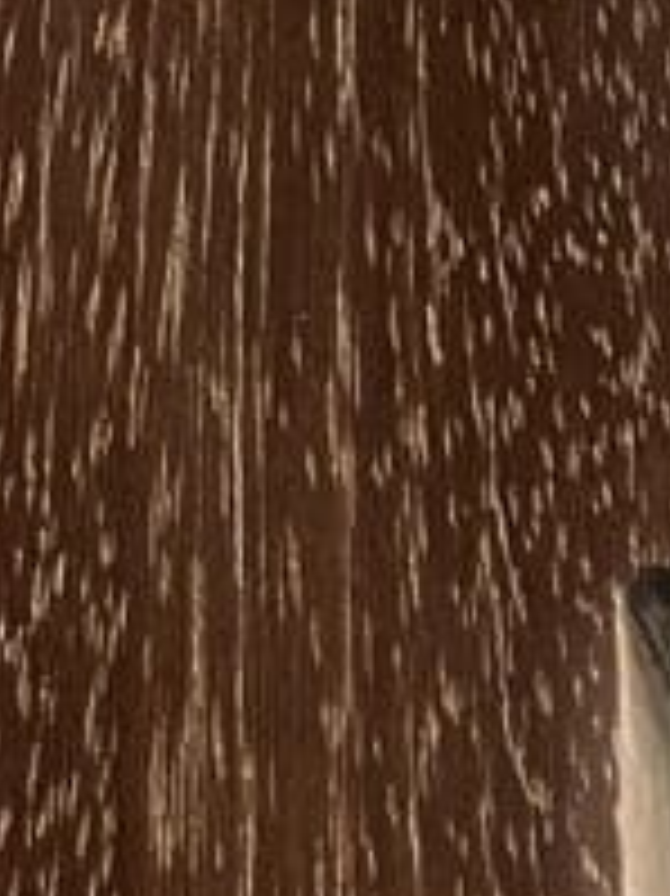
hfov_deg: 9.9
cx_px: 1533
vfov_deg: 12.2
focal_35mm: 134
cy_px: 2040
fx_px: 3462
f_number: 1.6
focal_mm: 5.1
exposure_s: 1/60
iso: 200
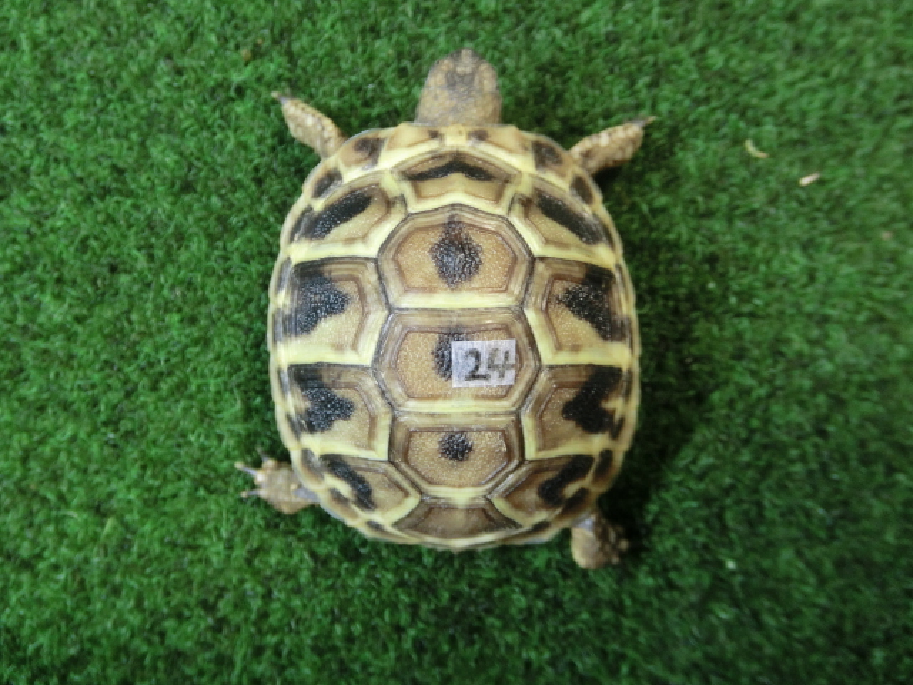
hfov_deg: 63.4
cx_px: 456
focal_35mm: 28
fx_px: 739
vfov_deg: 49.7
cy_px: 342
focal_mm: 5
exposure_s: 1/60
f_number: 3
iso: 320
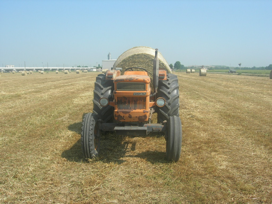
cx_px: 136
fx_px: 299
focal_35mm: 38
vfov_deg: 37.7
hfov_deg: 49.0
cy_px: 102
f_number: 4.8
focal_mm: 7.8
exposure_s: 1/428
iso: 64
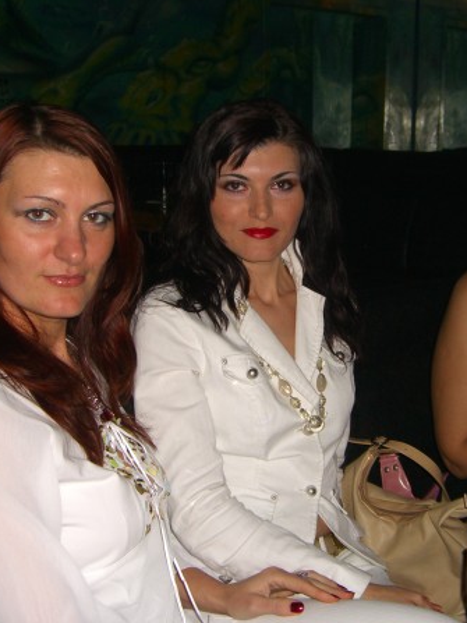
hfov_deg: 28.5
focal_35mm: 51
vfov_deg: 37.5
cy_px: 312
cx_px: 287
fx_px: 918
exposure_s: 1/60
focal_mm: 7.9
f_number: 2.8
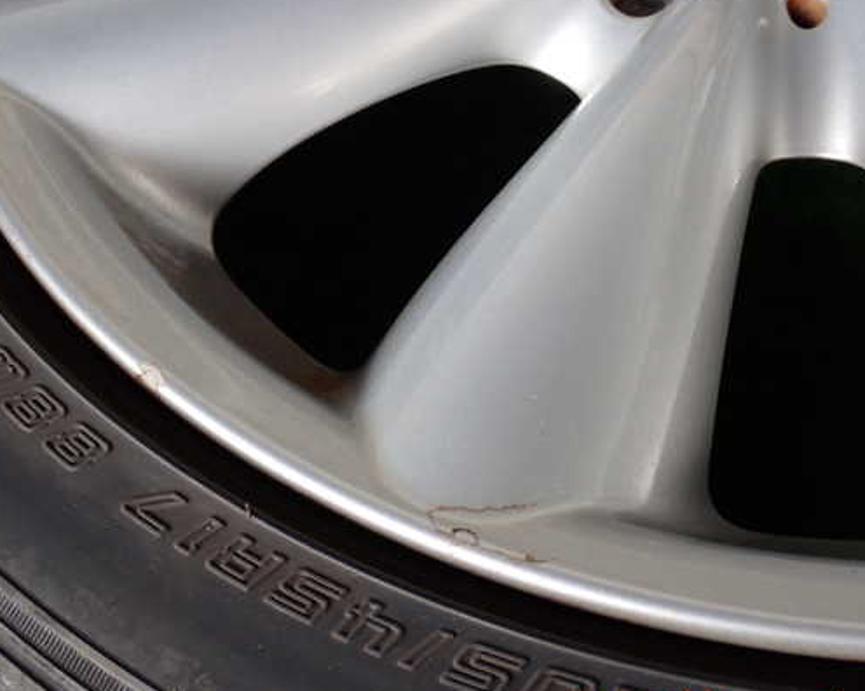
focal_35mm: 52
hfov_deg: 36.0
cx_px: 446
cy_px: 339
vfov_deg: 29.1
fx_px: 1330
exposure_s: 1/60
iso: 200
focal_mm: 7.84
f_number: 2.9
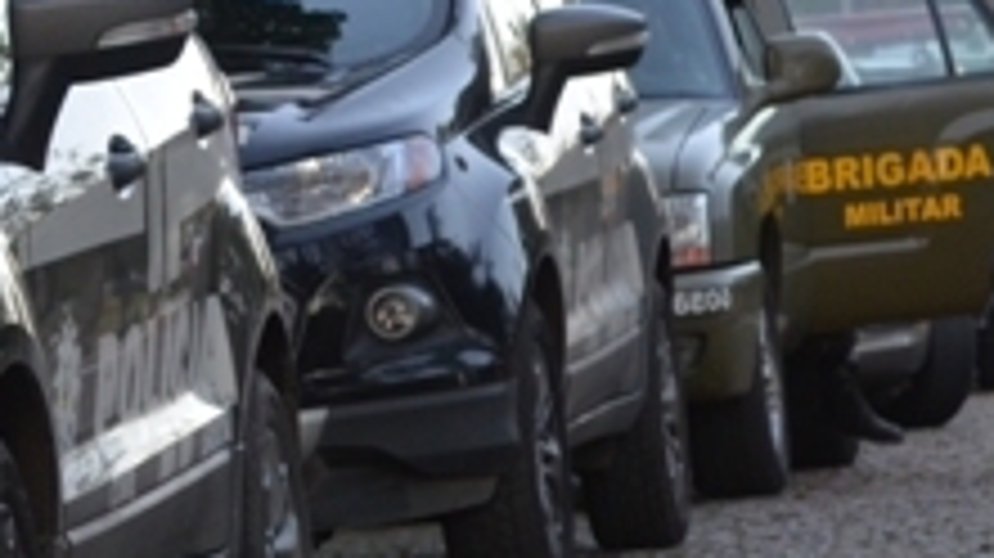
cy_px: 288
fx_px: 8242
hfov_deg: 6.8
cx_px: -540
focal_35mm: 313
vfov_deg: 3.9
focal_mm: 55
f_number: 5.6
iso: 500
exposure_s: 1/60
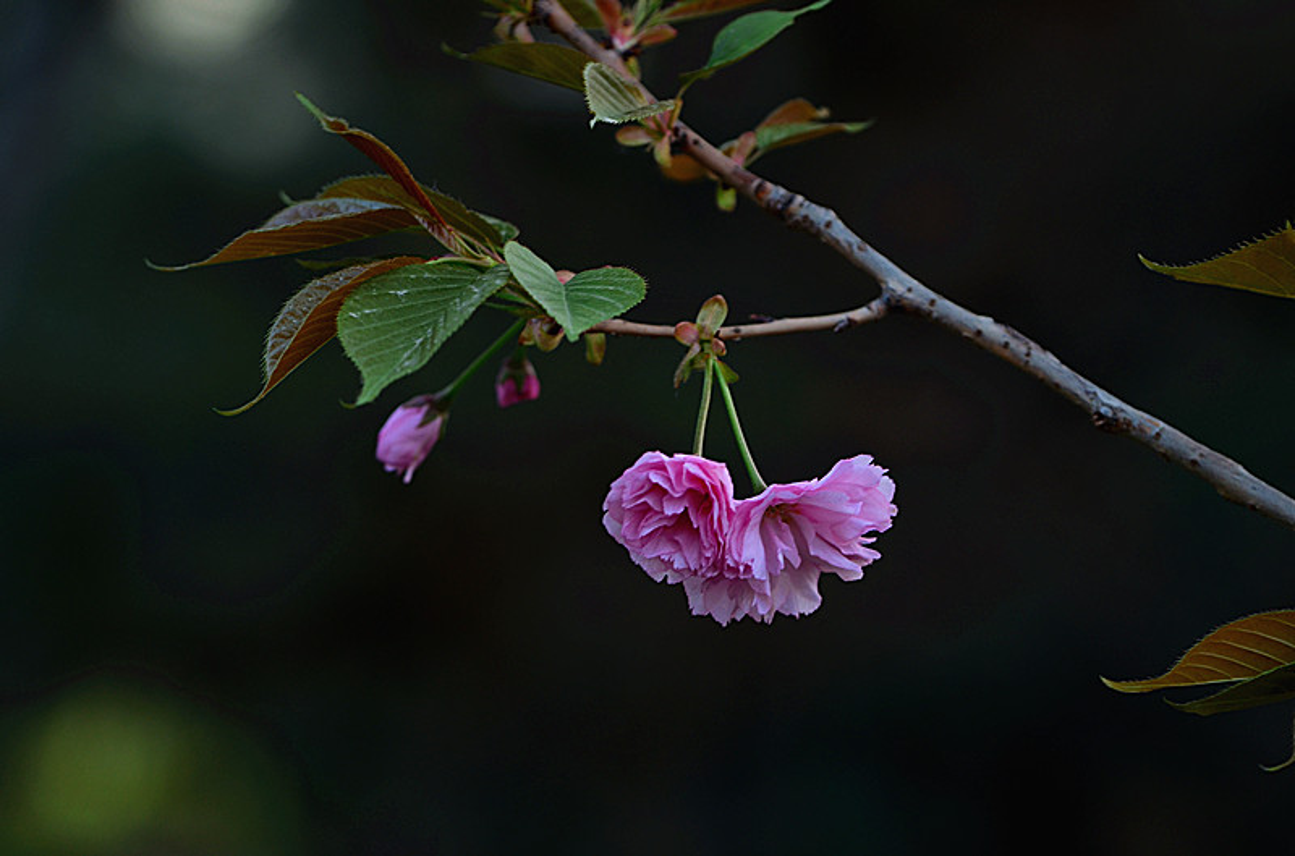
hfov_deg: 9.2
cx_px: 648
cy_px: 428
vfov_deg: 6.1
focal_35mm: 225
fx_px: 8073
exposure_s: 1/50
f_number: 4
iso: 200
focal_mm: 150
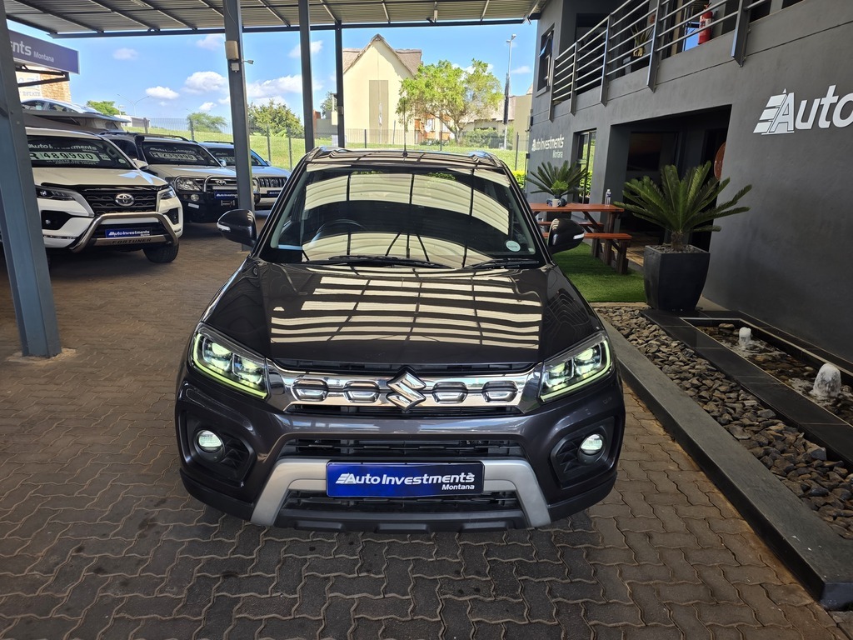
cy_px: 320
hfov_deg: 73.9
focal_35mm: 23
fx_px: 567
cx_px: 426
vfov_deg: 58.9
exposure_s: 1/127
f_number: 1.7
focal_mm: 6.25
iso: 12
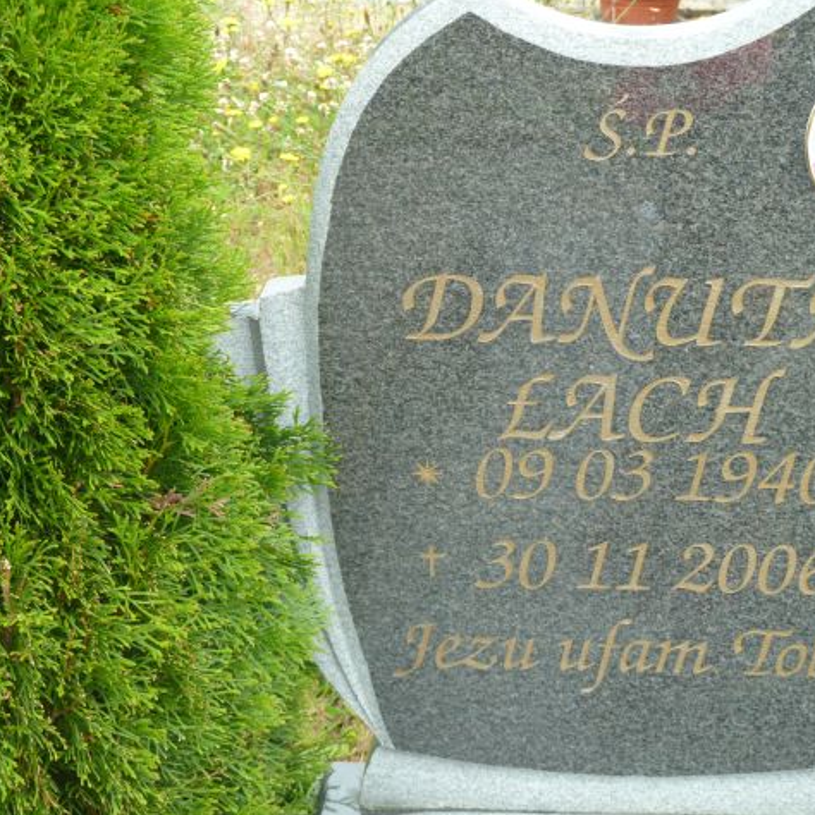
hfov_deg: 20.1
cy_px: 406
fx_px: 2291
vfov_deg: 20.2
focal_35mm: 86
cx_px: 506
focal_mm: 11.9
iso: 125
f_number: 4.1
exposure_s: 1/40
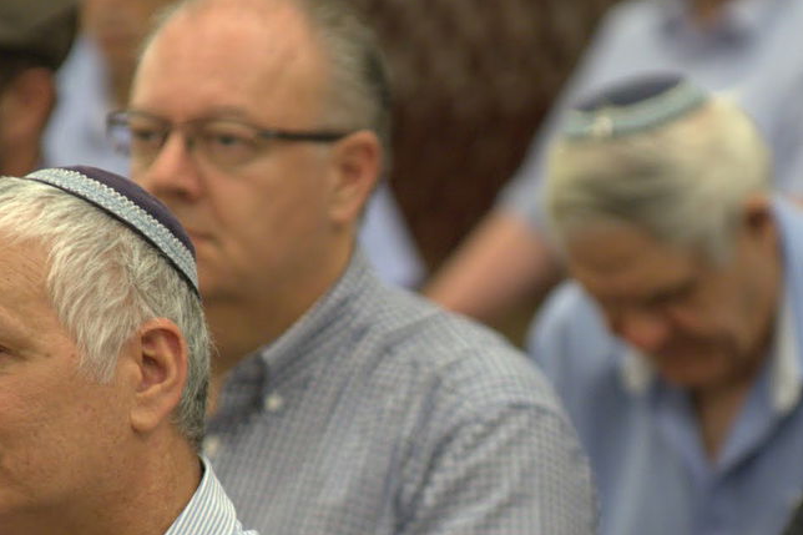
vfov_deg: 4.1
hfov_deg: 6.2
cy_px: 301
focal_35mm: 335
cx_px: 571
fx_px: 7470
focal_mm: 103
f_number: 2.8
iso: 800
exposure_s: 1/100
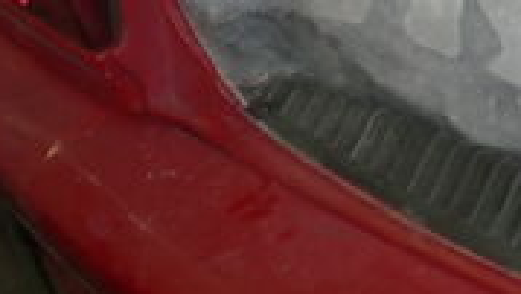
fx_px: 2046
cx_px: 803
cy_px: -373
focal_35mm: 148
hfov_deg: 13.6
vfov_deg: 7.7
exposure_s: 1/30
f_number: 3.1
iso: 50
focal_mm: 6.3
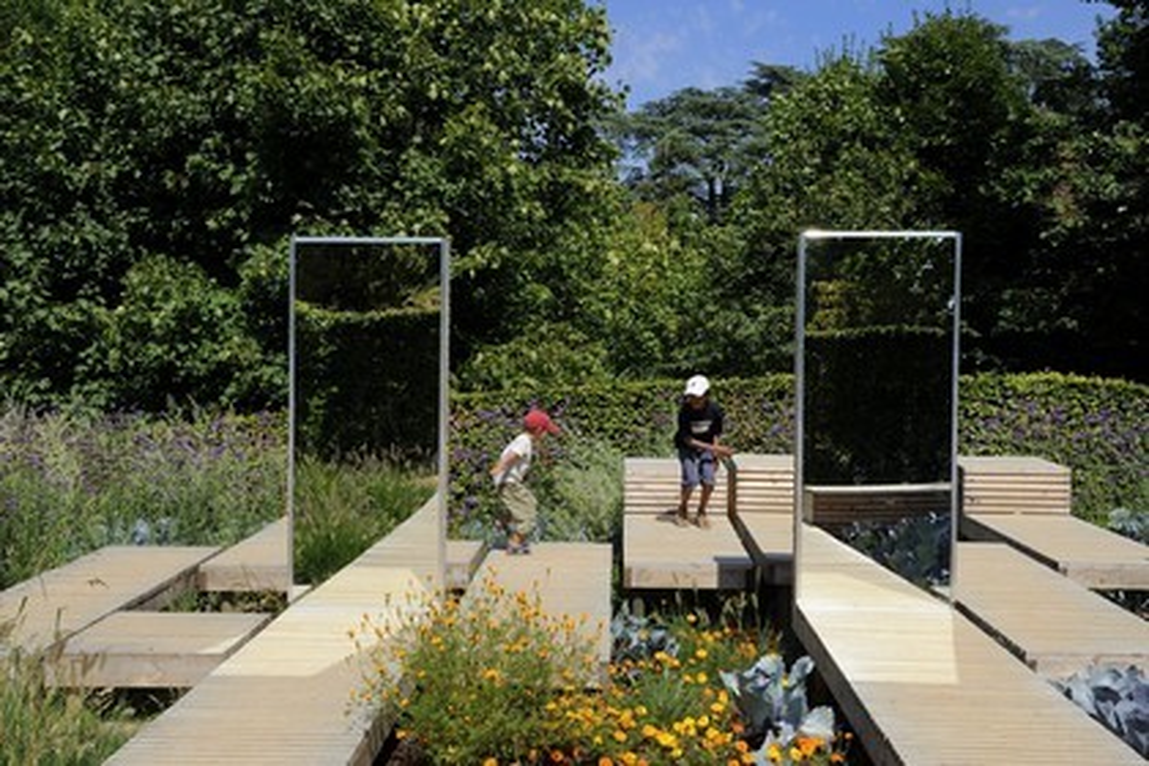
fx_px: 1213
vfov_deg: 35.1
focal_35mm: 38
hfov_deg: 50.7
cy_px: 383
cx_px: 574
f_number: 18
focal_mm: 38
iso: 200
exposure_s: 1/125
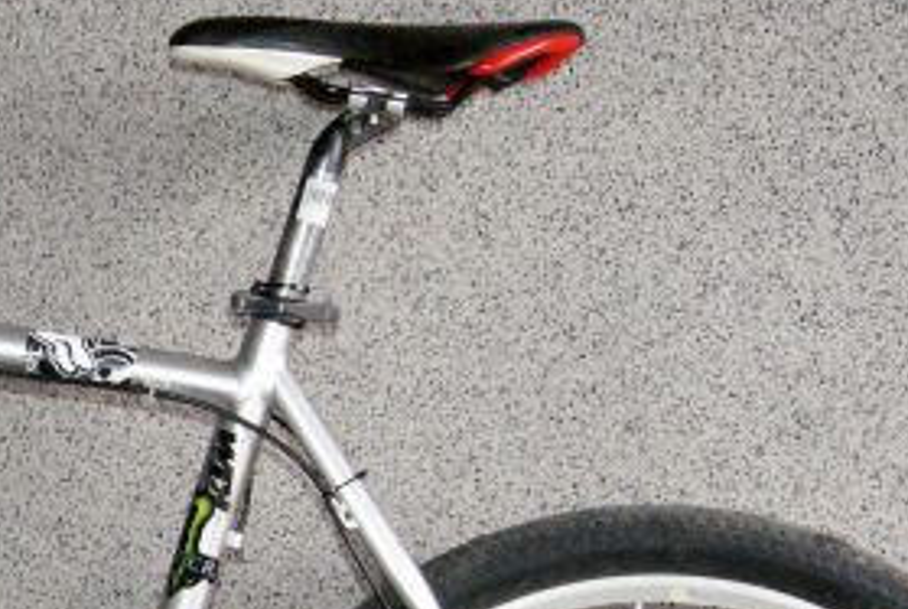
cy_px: 689
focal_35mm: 99
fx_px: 2501
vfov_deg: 13.6
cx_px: -75
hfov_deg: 19.7
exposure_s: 1/160
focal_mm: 24
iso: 3200
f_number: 6.3
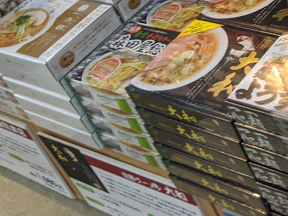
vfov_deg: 19.7
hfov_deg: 24.7
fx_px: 582
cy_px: -48
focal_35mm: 70
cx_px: 360
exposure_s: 1/99.9
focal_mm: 4.44
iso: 82
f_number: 1.8
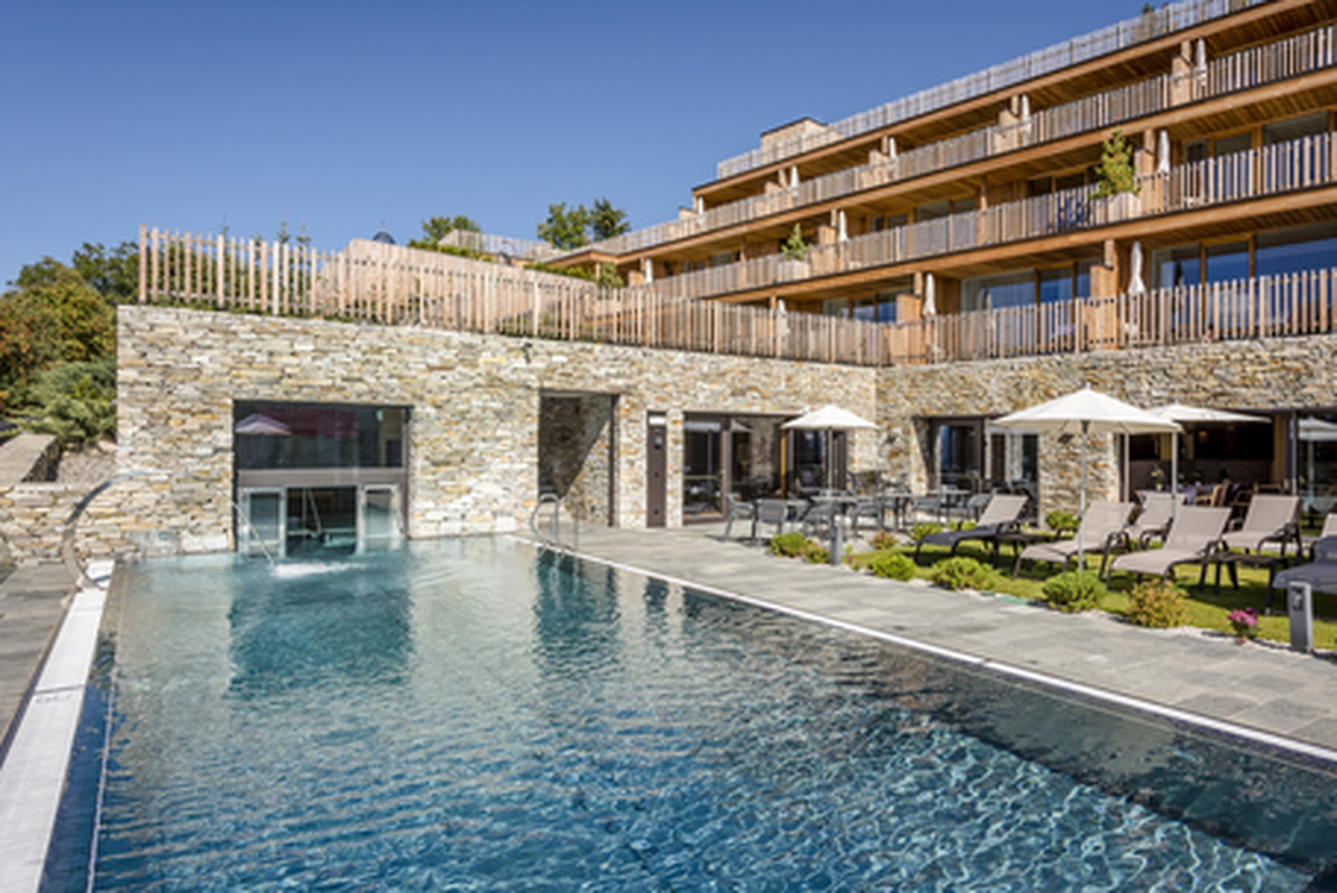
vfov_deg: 57.3
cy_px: 438
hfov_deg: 78.3
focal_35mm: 22
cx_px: 732
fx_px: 818
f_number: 13
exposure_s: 1/500
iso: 400
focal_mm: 20
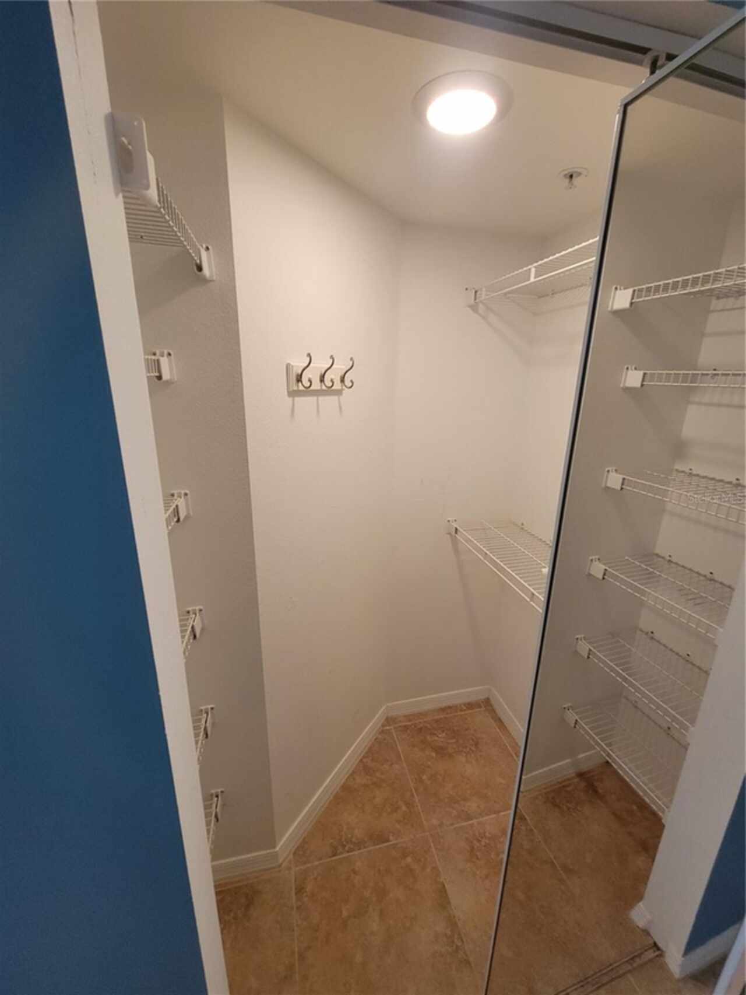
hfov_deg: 89.9
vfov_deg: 106.2
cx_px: 373
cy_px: 498
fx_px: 373
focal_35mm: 13
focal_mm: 2.2
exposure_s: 1/30
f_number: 2.2
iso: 320
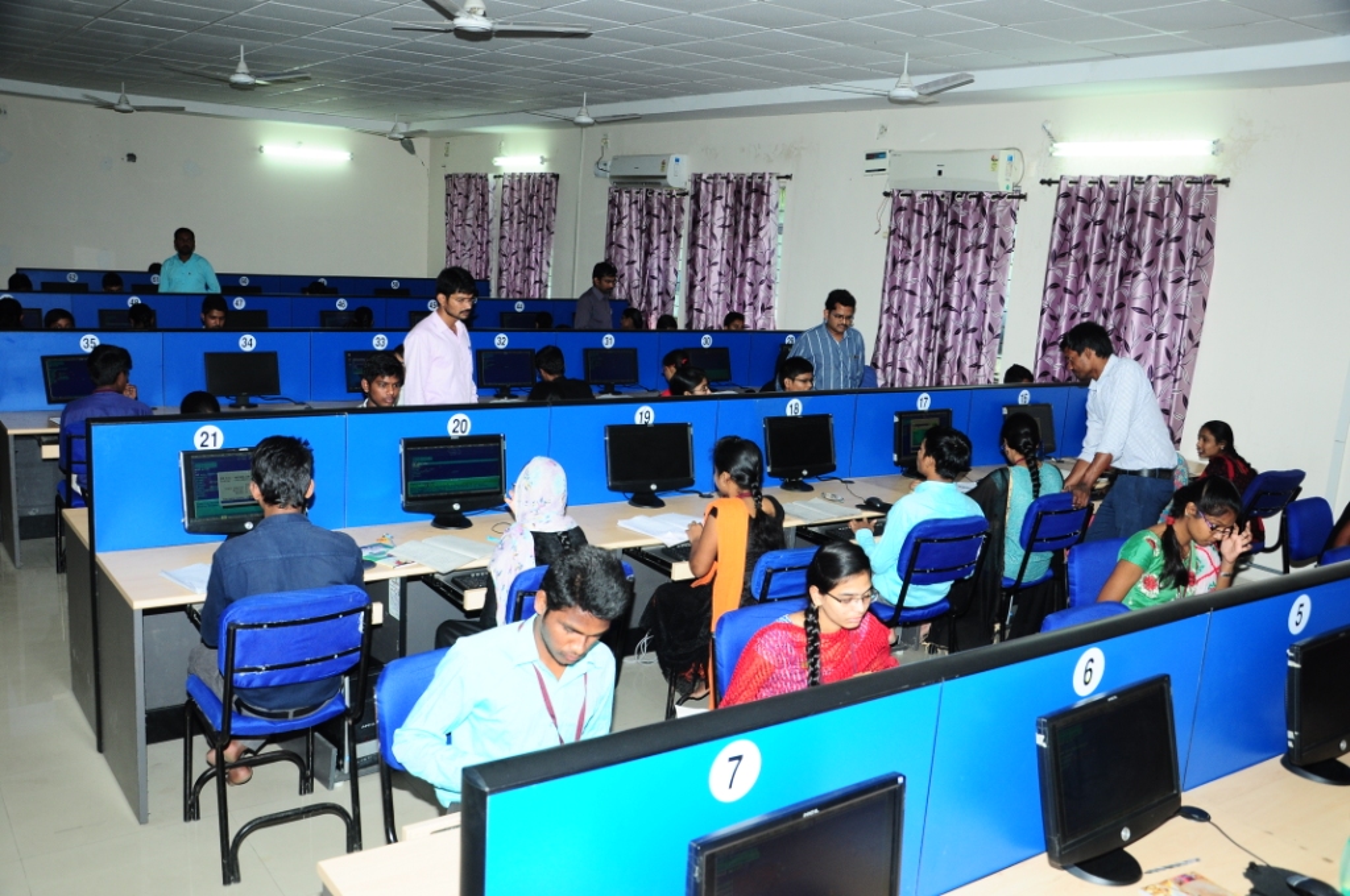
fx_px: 1180
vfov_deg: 41.6
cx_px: 675
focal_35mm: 32
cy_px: 448
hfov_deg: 59.6
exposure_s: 1/100
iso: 400
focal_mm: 21
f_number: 5
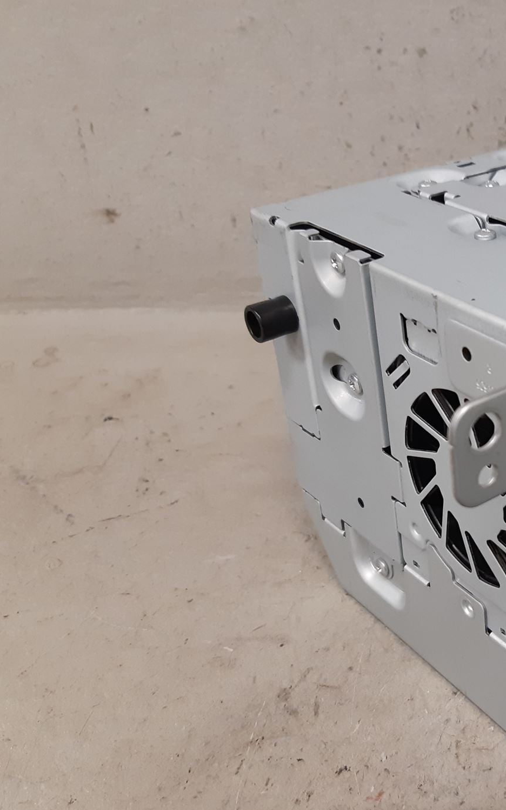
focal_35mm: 41
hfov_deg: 28.7
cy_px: 433
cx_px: 536
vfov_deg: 48.2
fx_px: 905
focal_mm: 3.93
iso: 160
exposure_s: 1/50
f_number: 1.7
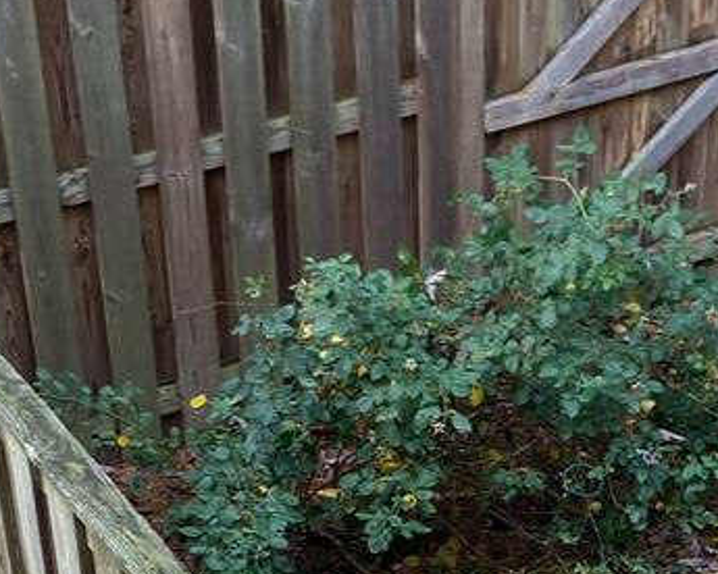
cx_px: 406
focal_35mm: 113
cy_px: 986
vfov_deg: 12.6
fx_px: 2401
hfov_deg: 17.0
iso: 40
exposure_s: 1/122
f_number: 1.8
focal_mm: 4.25
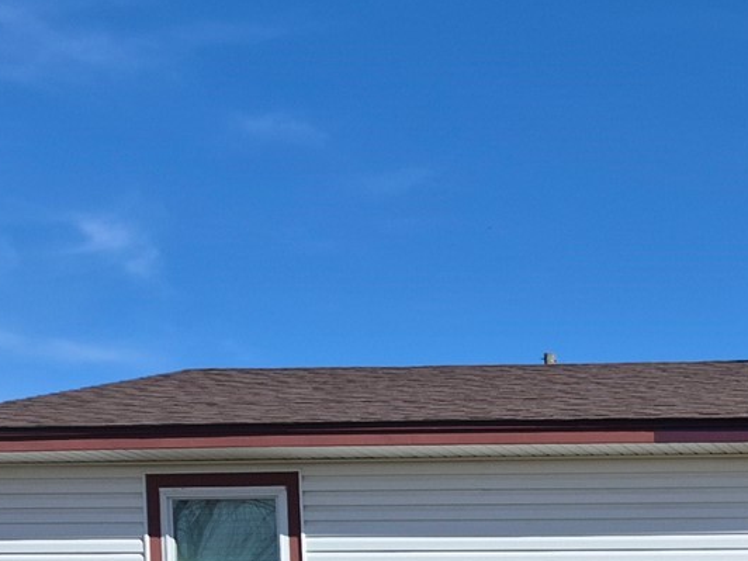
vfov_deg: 15.5
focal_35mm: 83
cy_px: 984
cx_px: 1104
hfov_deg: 20.4
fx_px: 1794
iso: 80
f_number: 1.8
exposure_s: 1/6032
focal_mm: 5.4
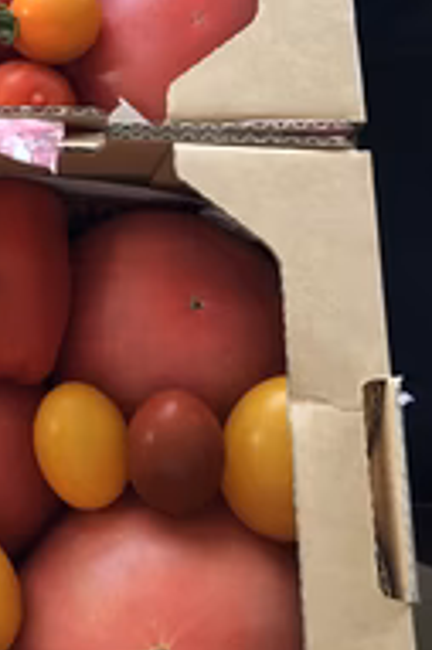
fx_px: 1100
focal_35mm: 61
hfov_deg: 20.8
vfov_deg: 32.4
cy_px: 180
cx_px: -75
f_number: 1.8
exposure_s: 1/15
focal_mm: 3.99
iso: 100
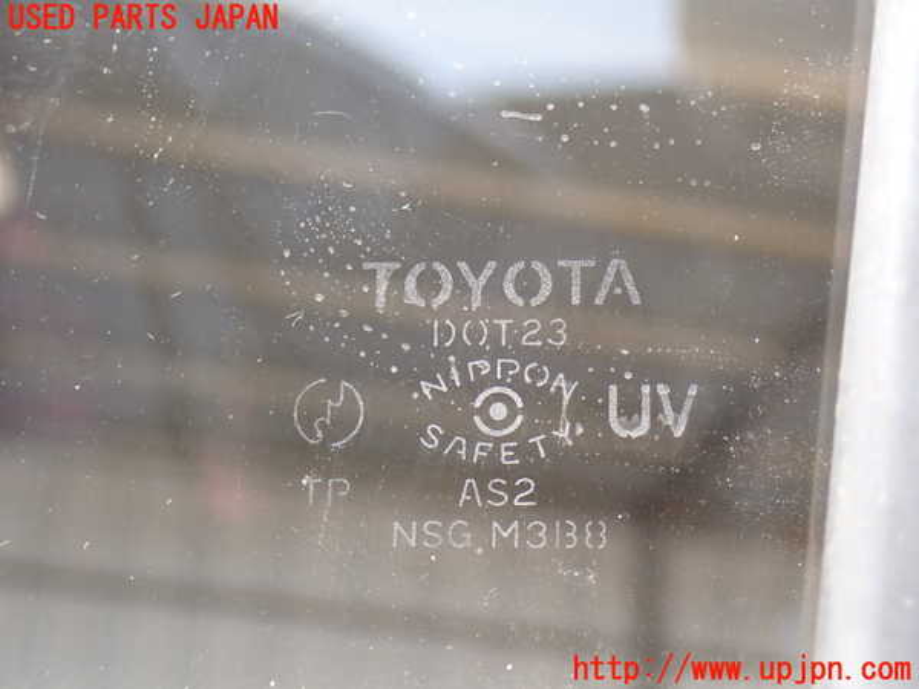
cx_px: 460
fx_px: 2044
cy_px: 344
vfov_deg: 19.1
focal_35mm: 77
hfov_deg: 25.3
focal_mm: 13.65
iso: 200
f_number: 4.1
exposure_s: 1/125
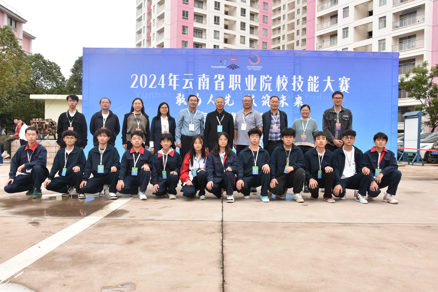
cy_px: 146
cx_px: 219
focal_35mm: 30
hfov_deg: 61.9
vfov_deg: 43.6
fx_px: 365
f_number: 8
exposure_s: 1/200
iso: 400
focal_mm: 20
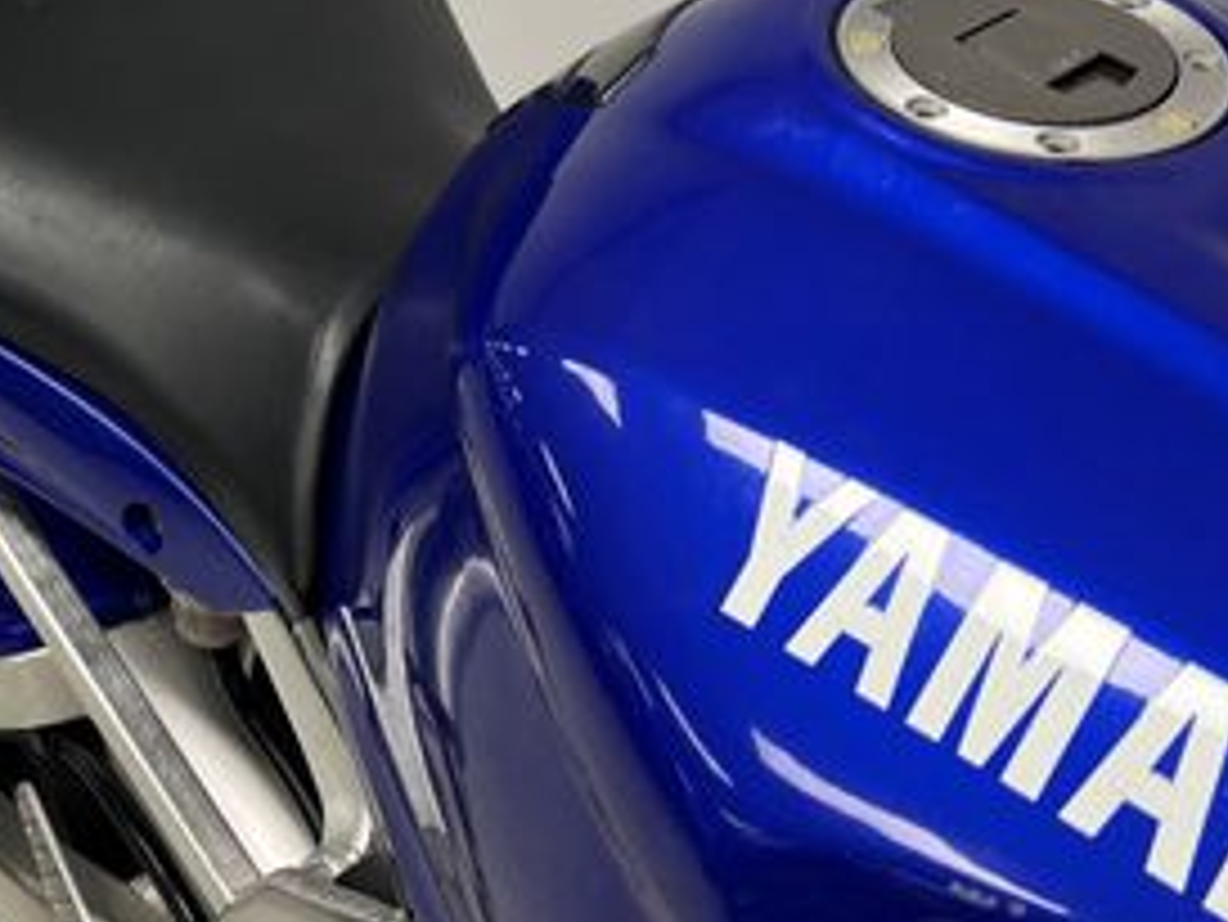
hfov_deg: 31.1
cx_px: 306
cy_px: 36
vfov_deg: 23.2
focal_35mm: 61
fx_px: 2165
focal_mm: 5.1
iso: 80
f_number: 1.6
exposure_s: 1/100
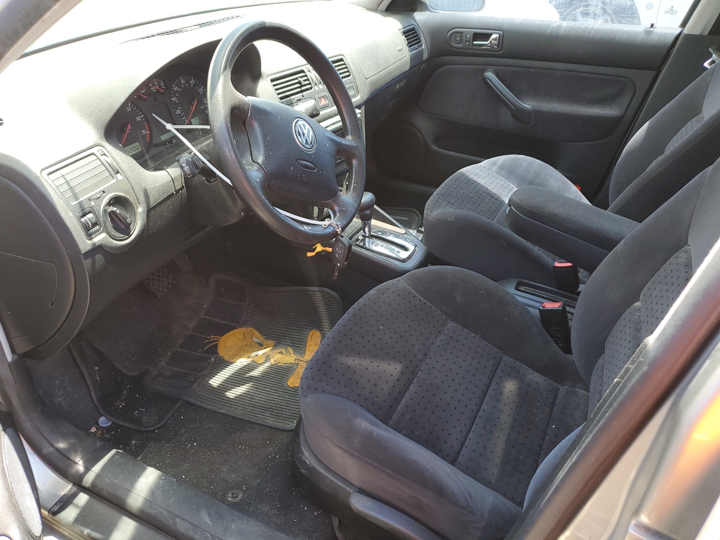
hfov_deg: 67.3
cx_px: 360
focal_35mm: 26
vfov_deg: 53.1
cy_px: 270
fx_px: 541
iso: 50
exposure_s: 1/156
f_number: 1.5
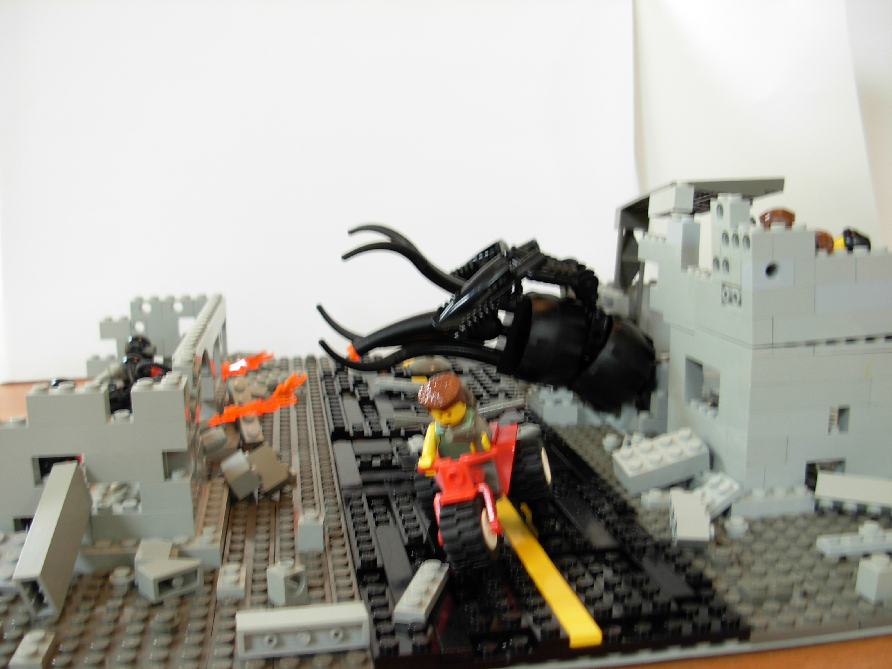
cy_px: 334
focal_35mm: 38
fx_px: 979
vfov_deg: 37.7
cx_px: 446
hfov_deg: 49.0
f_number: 2.9
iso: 79
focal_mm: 6.3
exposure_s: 1/12.6
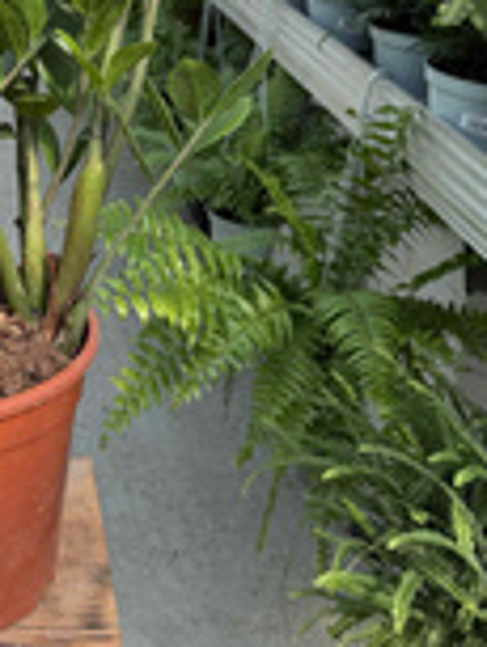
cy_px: 0
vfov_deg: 32.2
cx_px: -32
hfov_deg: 25.0
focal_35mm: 55
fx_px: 1030
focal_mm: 6.76
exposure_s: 1/1106
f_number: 1.78
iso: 80
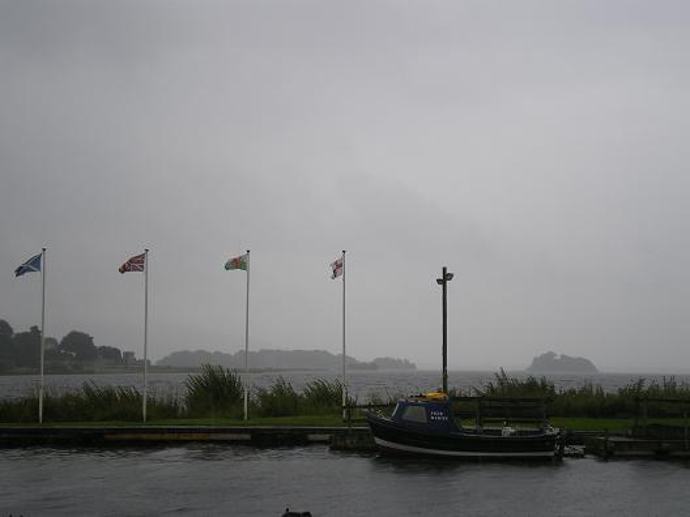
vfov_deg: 23.7
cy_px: 258
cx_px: 345
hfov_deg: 31.2
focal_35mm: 62
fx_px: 1236
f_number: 4.2
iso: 64
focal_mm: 10.3
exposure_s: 1/160
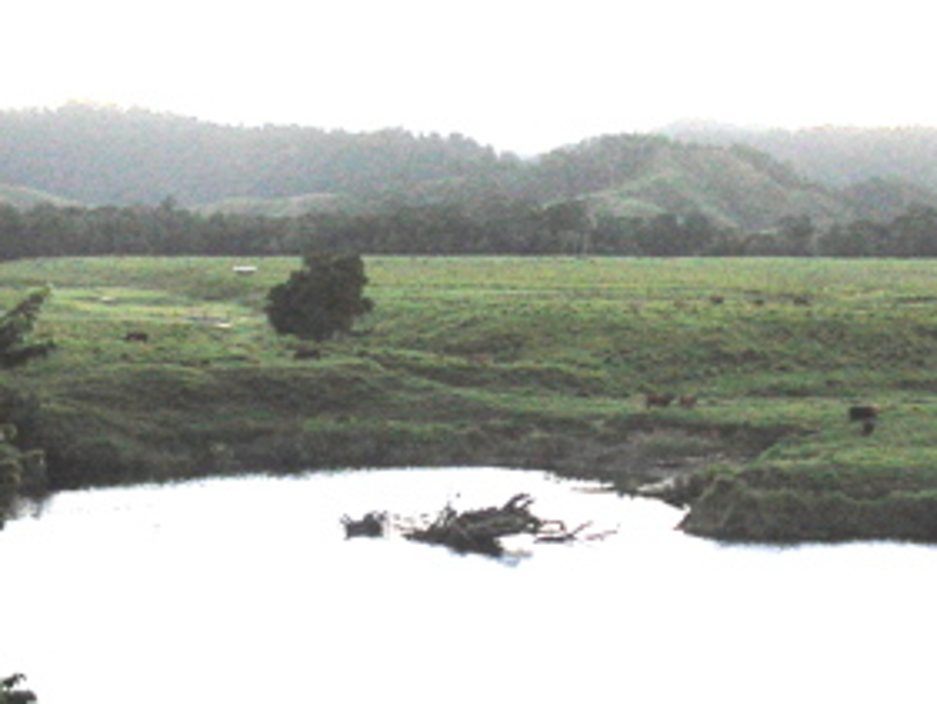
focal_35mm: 79
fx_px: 2139
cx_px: 495
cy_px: 542
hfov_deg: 24.7
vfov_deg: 18.5
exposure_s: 1/50.8
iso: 50
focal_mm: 6
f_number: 2.7
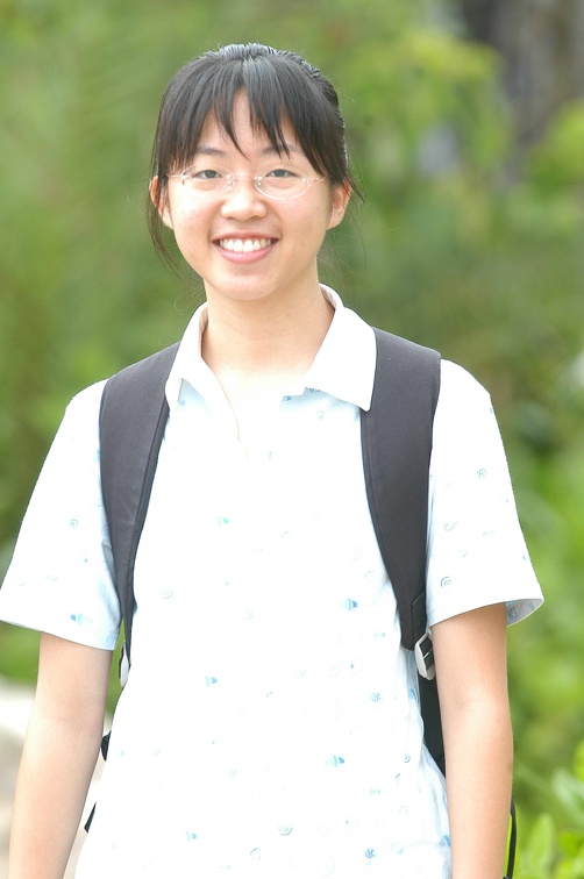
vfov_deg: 6.9
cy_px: 440
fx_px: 7320
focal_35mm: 300
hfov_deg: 4.6
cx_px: 292
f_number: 4
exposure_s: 1/160
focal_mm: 200
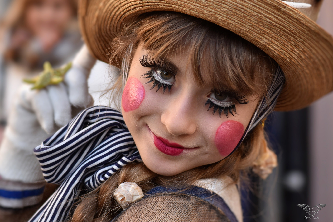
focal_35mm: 80
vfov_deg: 17.1
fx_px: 740
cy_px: 111
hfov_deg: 25.4
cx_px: 166
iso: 450
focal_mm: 80
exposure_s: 1/800
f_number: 5.6
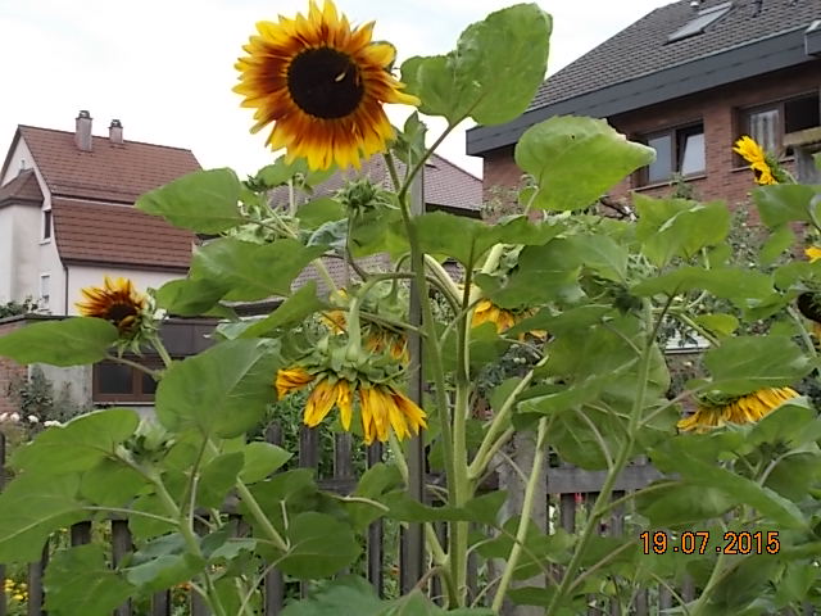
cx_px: 410
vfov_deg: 29.1
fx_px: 1186
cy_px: 308
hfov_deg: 38.2
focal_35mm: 50
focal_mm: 9
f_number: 4.5
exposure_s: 1/40
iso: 80
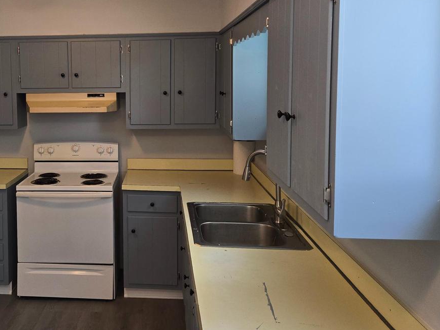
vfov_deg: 37.4
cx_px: 110
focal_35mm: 38
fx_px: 483
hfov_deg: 47.2
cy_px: 116
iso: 50
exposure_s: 1/60
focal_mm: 5.4
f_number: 1.8
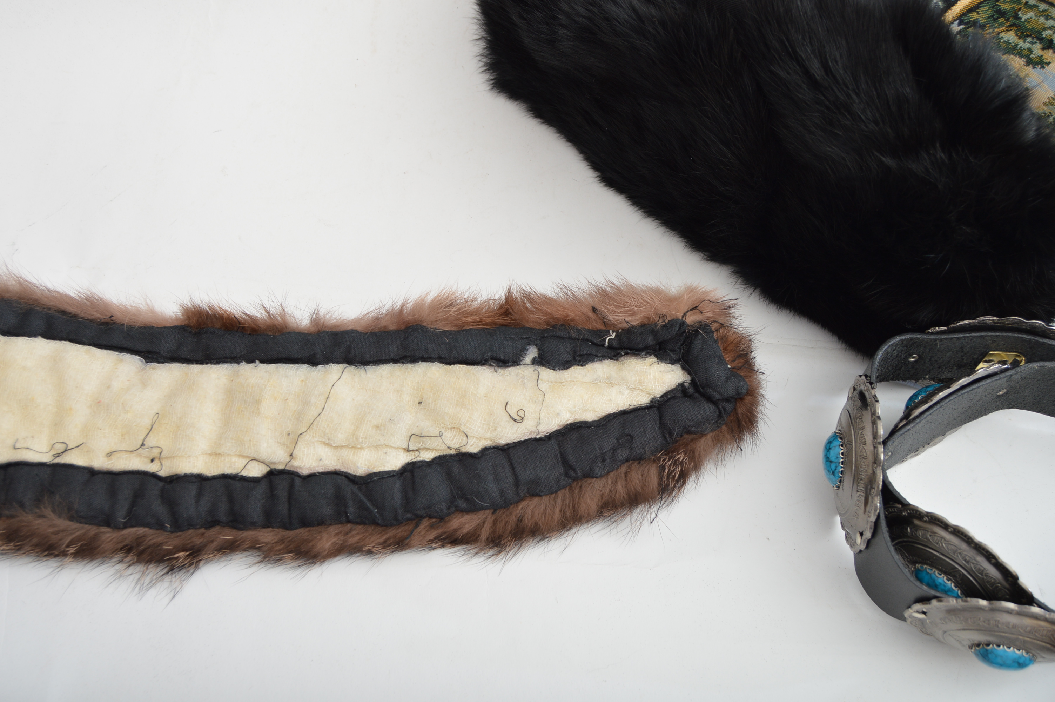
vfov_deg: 36.8
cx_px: 528
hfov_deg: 53.2
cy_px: 351
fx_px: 1054
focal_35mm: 36
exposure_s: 1/200
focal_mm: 24
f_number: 5
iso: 200
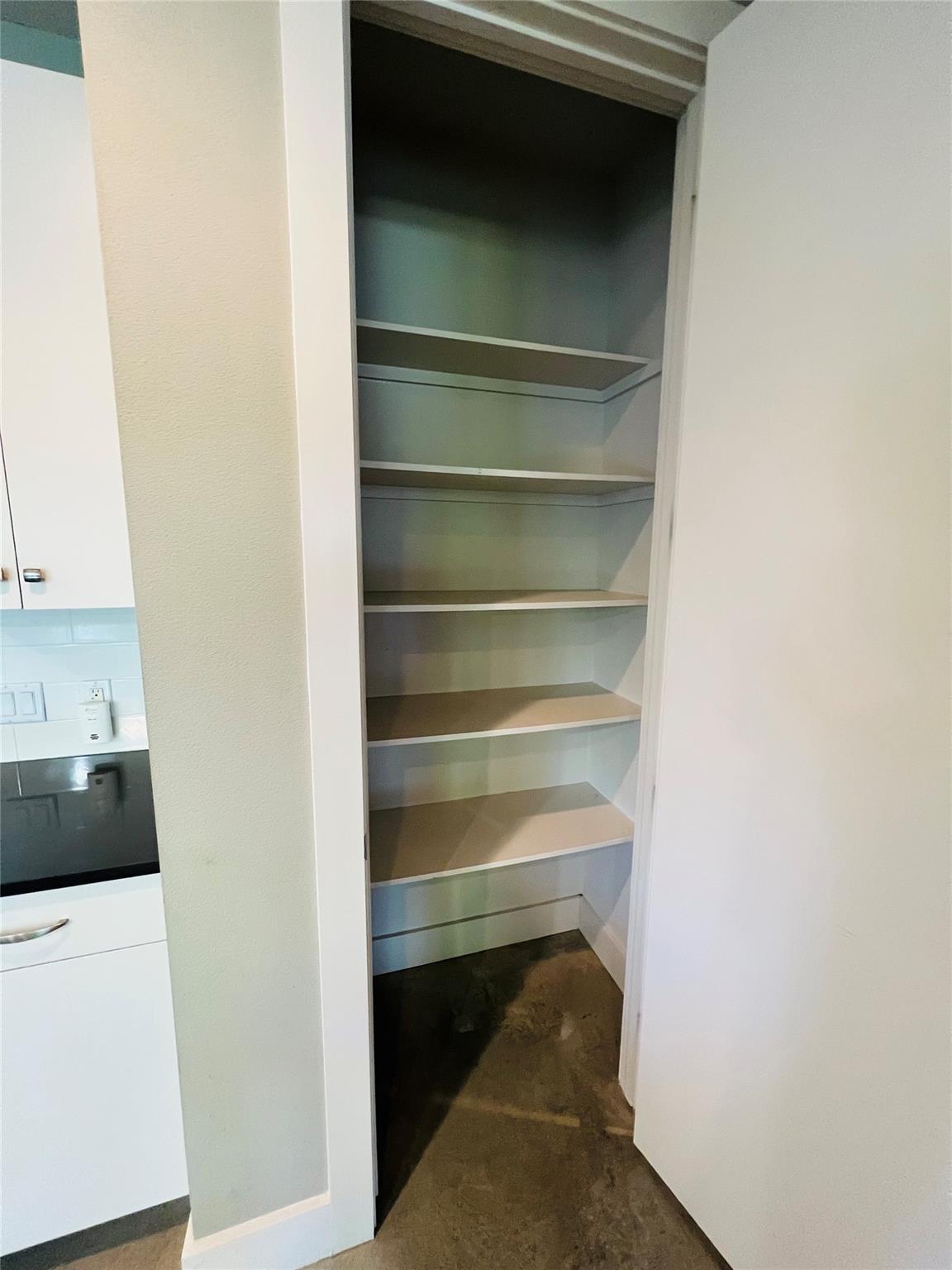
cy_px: 635
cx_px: 476
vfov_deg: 106.2
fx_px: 477
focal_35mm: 13
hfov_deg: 89.9
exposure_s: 1/60
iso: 400
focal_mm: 1.57
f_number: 1.8
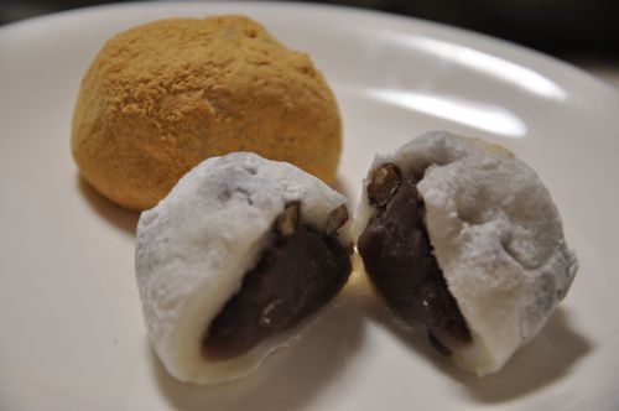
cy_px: 206
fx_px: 2318
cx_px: 310
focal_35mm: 135
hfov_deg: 15.2
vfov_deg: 10.1
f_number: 5.6
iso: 400
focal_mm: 90
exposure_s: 1/13
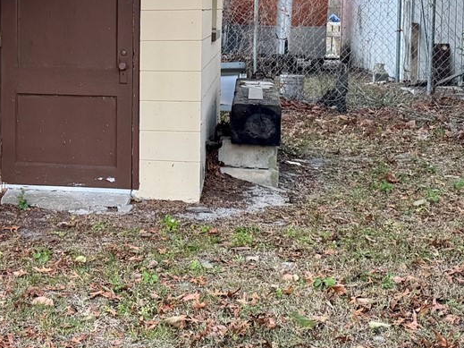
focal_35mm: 74
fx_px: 992
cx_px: -26
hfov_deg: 24.8
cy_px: 89
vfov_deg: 19.8
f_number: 1.78
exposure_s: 1/60
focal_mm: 6.76
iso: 320
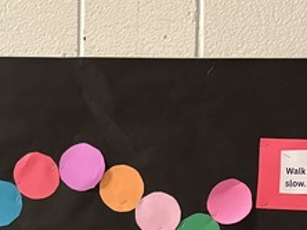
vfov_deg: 10.8
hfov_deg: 15.2
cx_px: -149
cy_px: 513
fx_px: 1063
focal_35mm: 120
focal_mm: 5.96
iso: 250
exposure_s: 1/60
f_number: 1.6
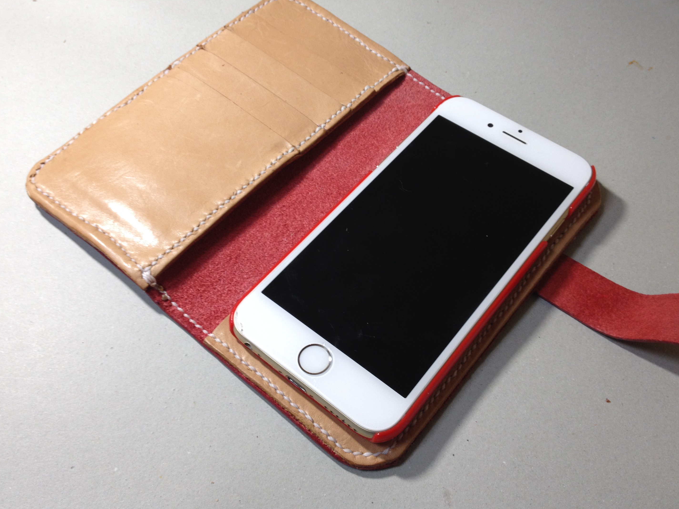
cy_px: 231
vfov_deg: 35.9
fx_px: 785
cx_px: 335
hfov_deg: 46.8
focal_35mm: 40
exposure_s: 1/40
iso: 50
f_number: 2.4
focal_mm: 4.28
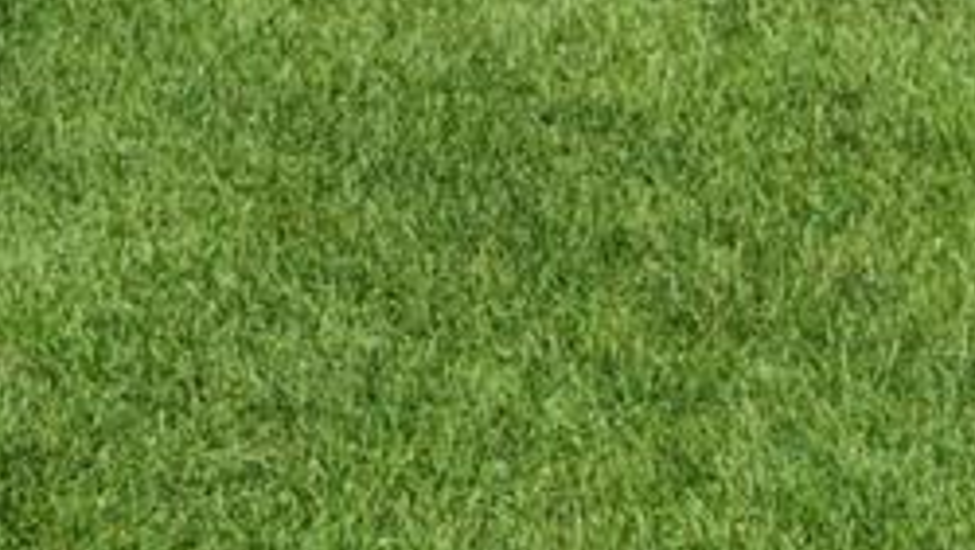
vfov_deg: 11.3
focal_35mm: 88
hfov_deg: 21.5
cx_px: -343
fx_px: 2277
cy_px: -804
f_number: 9
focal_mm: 13
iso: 320
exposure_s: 1/320
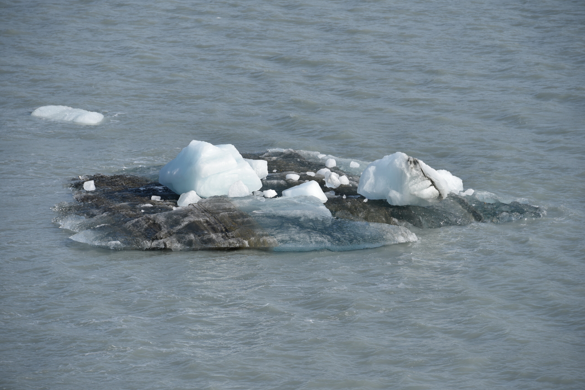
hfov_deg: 10.3
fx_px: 3251
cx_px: 292
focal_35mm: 200
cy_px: 195
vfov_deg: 6.9
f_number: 8
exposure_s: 1/400
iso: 100
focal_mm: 200
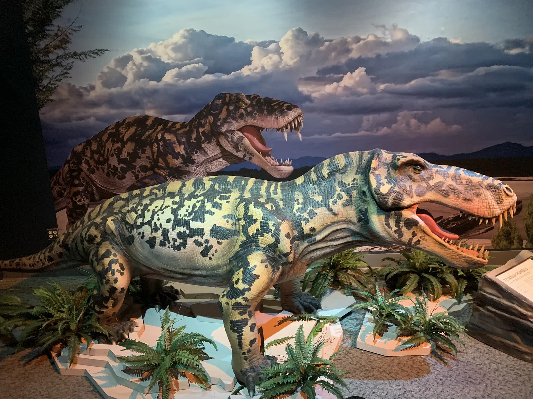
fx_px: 400
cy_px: 200
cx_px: 266
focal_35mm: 26
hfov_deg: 67.3
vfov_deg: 53.1
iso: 640
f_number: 1.8
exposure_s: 1/30
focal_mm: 4.25
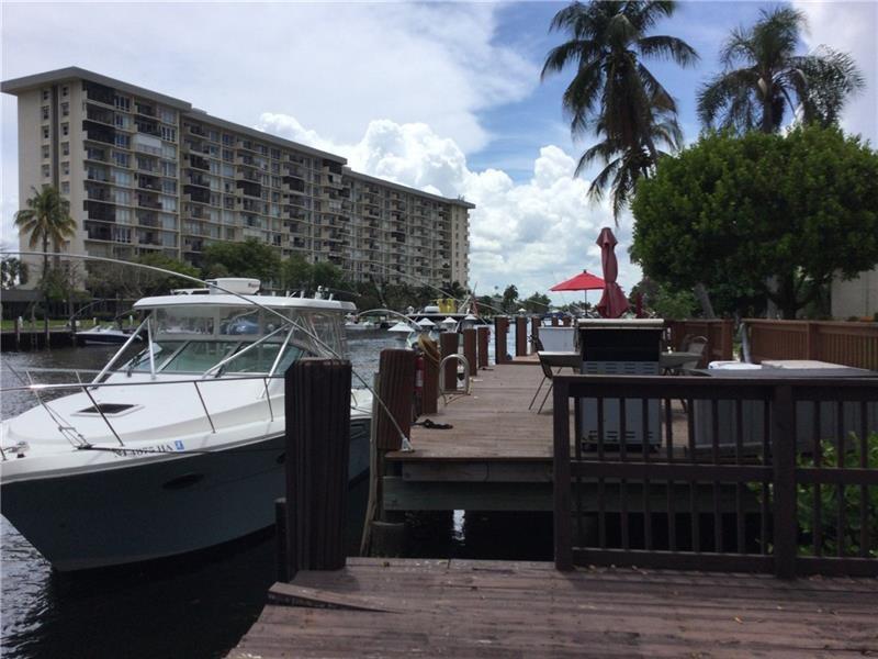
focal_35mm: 31
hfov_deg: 58.4
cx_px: 439
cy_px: 330
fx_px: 786
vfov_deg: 45.4
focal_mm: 3.3
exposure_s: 1/2262
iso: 25
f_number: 2.4
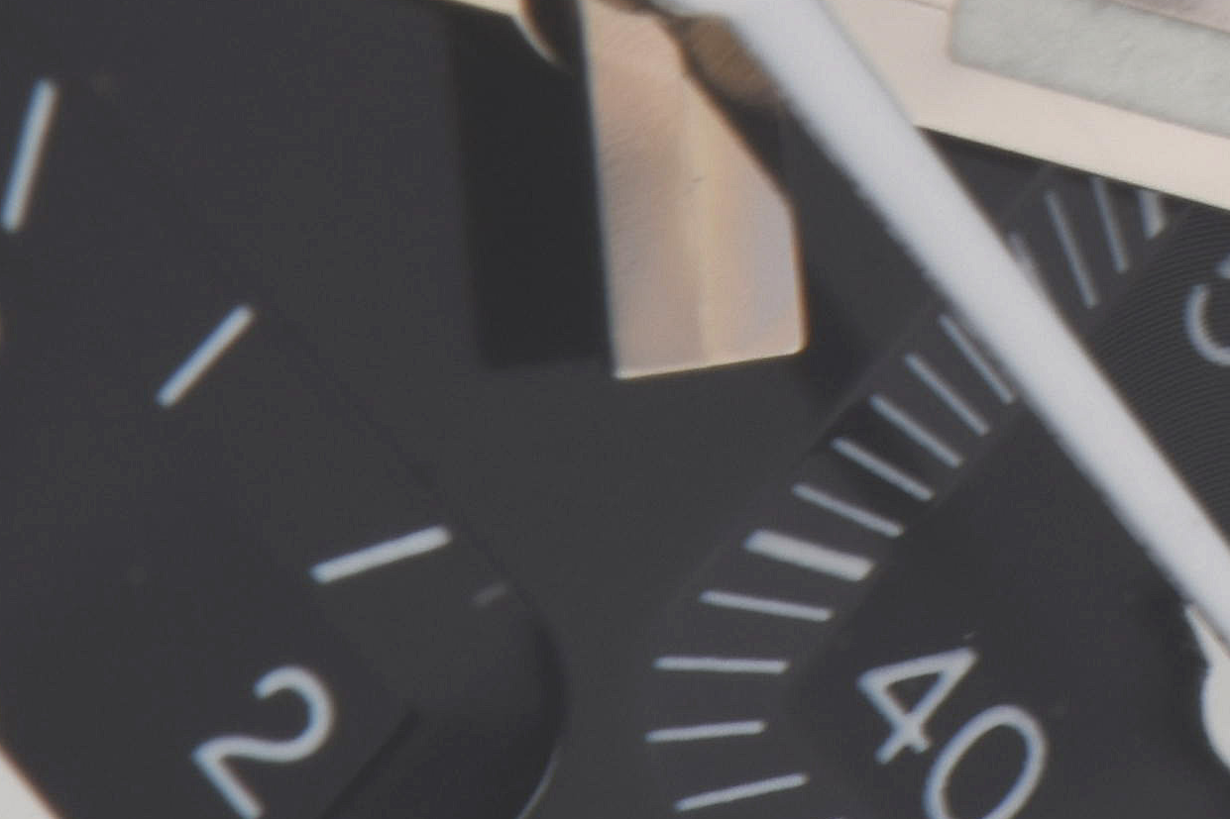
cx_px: 1436
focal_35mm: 616
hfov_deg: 3.3
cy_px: -411
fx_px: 21057
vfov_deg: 2.2
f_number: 22
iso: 100
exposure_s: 1/100
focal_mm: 85
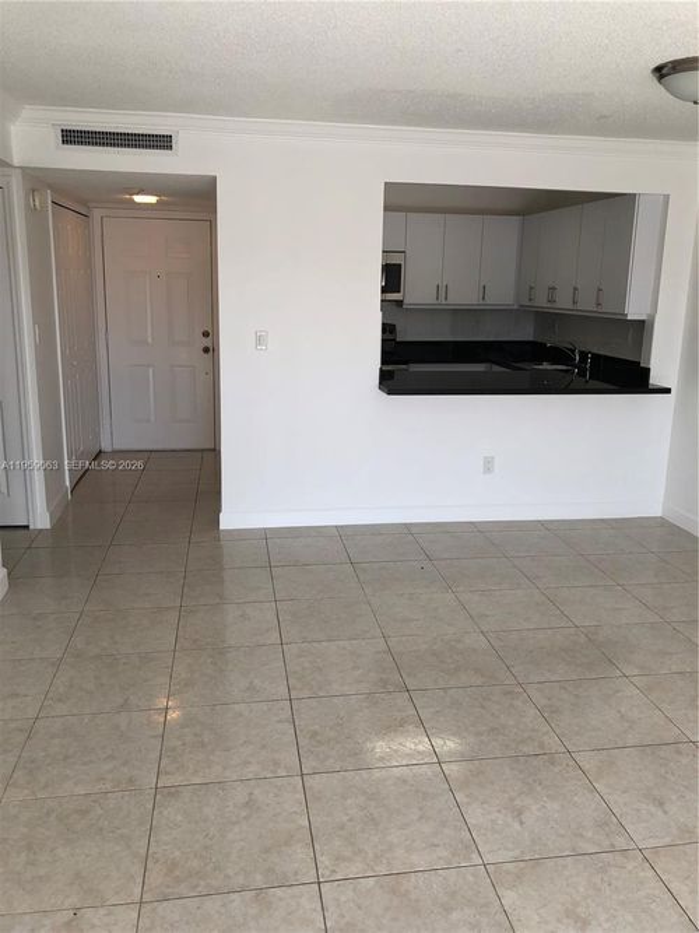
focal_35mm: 28
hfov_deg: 49.7
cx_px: 350
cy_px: 466
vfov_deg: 63.5
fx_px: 754
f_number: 1.8
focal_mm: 3.99
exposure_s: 1/120
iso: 40
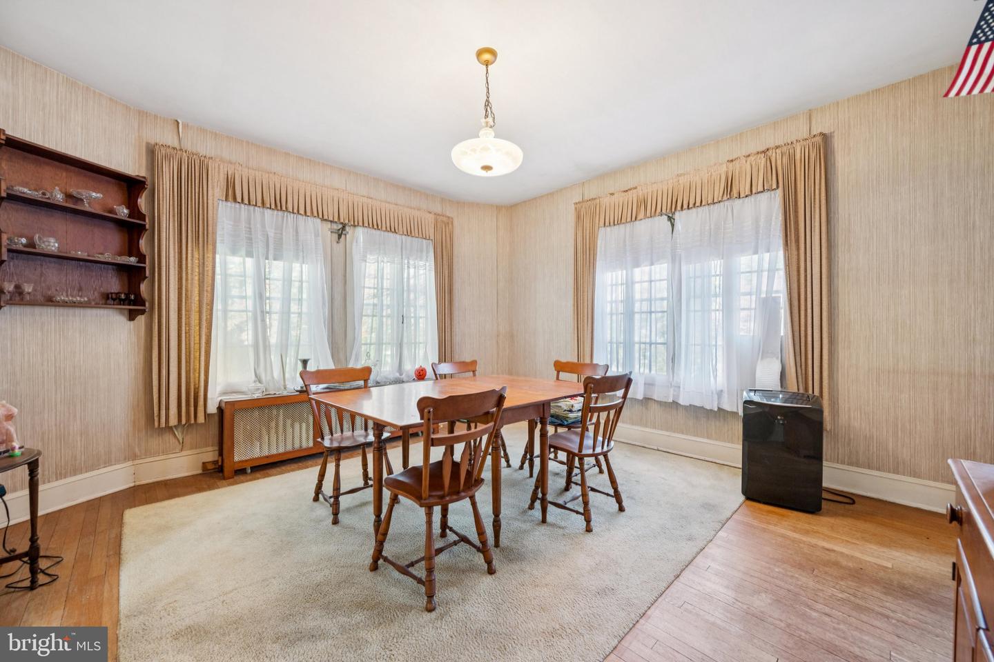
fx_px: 387
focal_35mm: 14
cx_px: 497
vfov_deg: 81.2
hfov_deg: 104.3
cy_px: 331
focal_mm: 14
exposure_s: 1/13
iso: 400
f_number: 7.1
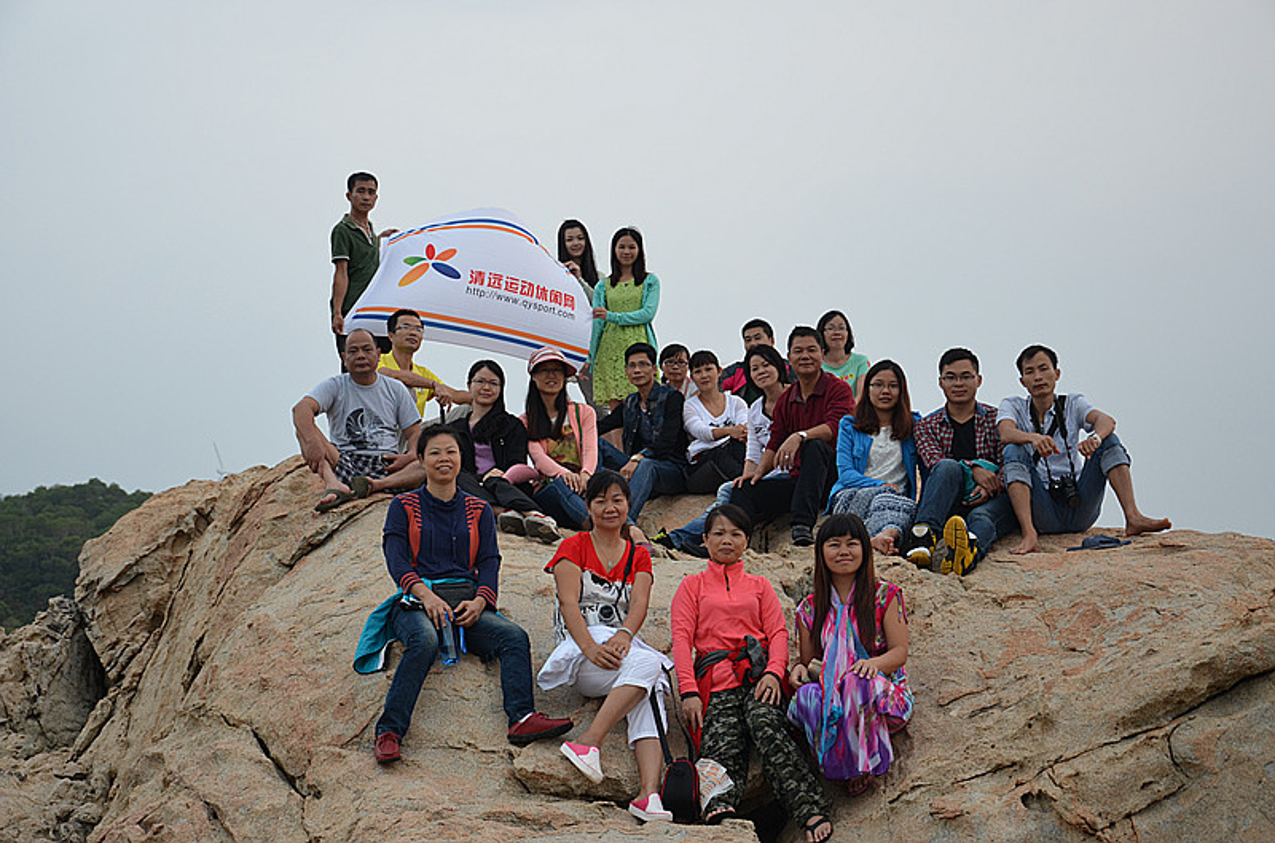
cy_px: 422
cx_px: 638
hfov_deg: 29.9
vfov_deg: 20.1
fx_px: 2384
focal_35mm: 68
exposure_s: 1/50
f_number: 4.8
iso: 320
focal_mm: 45
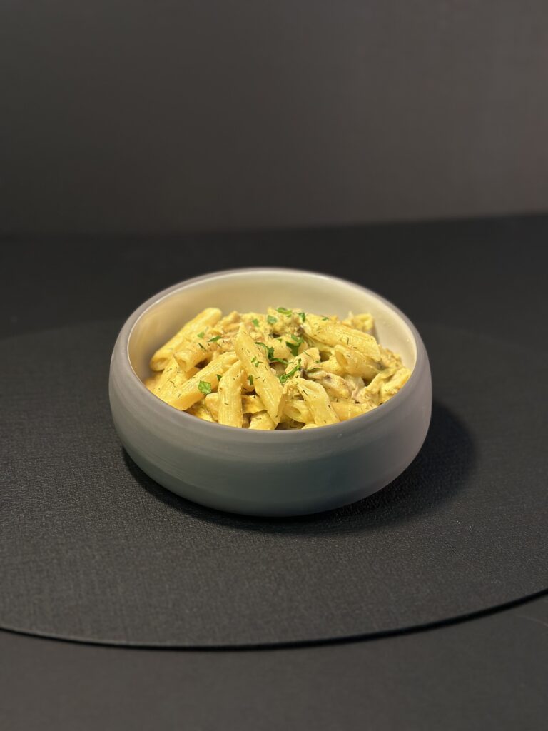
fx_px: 1013
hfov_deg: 30.3
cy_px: 366
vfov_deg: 39.7
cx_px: 274
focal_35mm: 48
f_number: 1.78
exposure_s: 1/71
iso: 125
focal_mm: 6.86
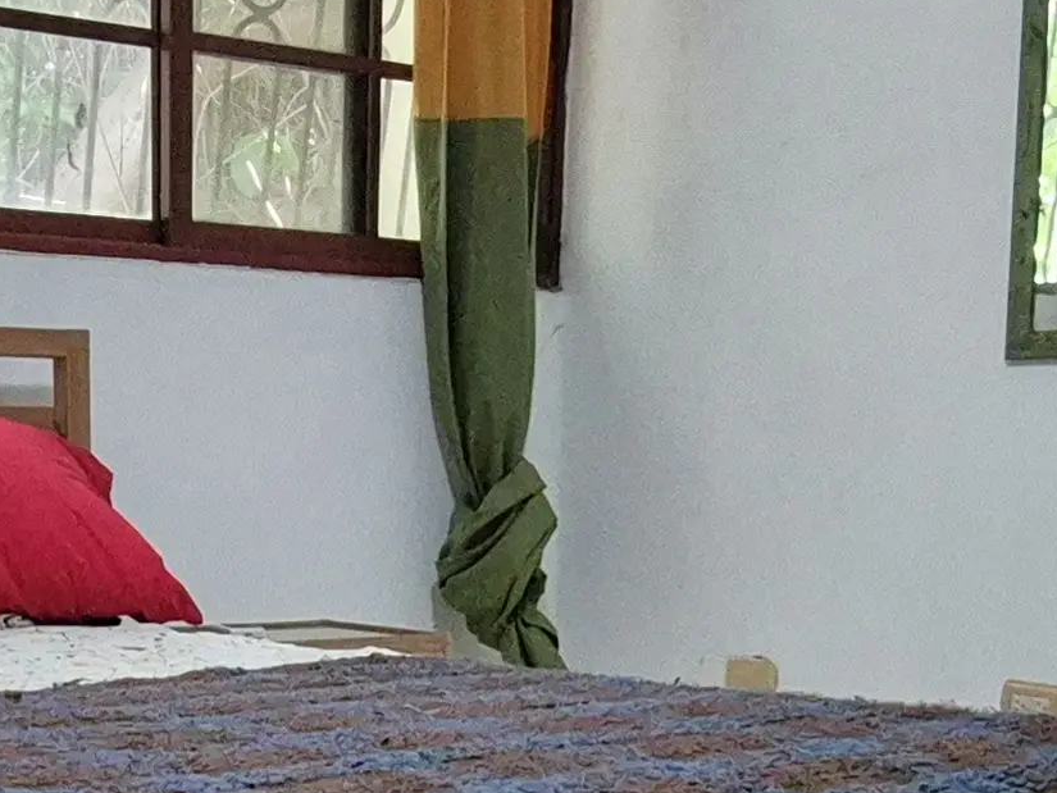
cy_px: 840
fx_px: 1924
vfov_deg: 22.2
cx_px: 282
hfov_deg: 30.3
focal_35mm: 63
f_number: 2.2
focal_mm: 2.2
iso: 1600
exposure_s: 1/60
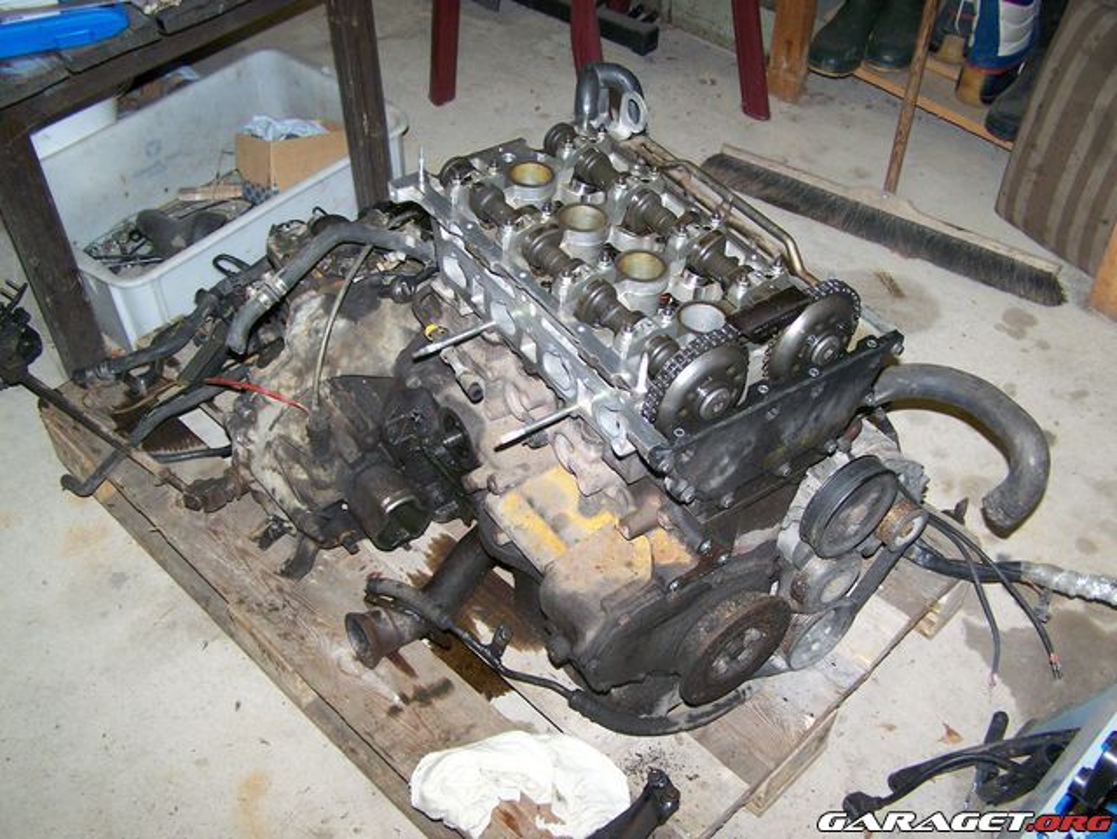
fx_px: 1227
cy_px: 420
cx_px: 558
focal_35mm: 38
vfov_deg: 37.8
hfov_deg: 48.9
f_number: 2.8
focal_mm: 6.3
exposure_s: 1/60
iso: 200
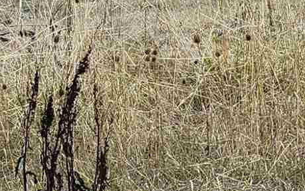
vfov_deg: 8.0
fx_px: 1355
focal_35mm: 163
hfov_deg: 12.8
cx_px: 223
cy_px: 30
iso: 25
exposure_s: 1/1167
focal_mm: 5.54
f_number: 1.8
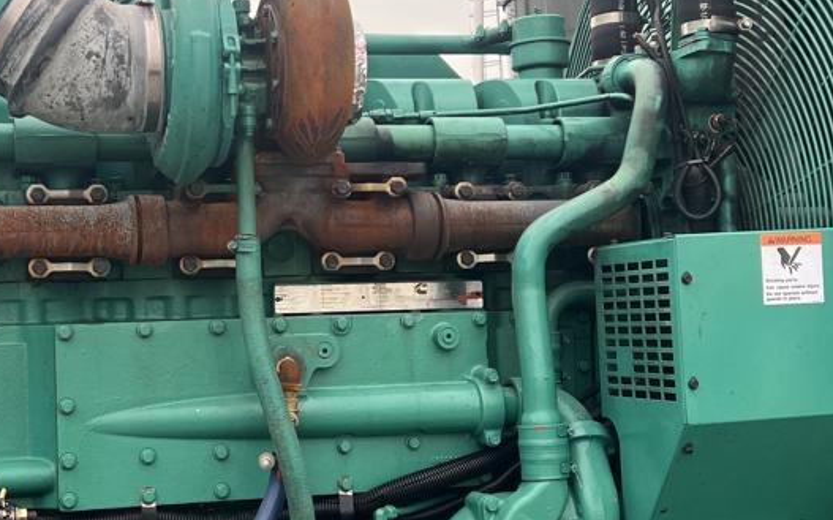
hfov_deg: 30.6
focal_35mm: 67
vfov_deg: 19.4
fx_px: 1521
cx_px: 332
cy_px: 296
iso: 50
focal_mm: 5.7
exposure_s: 1/342
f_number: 1.5
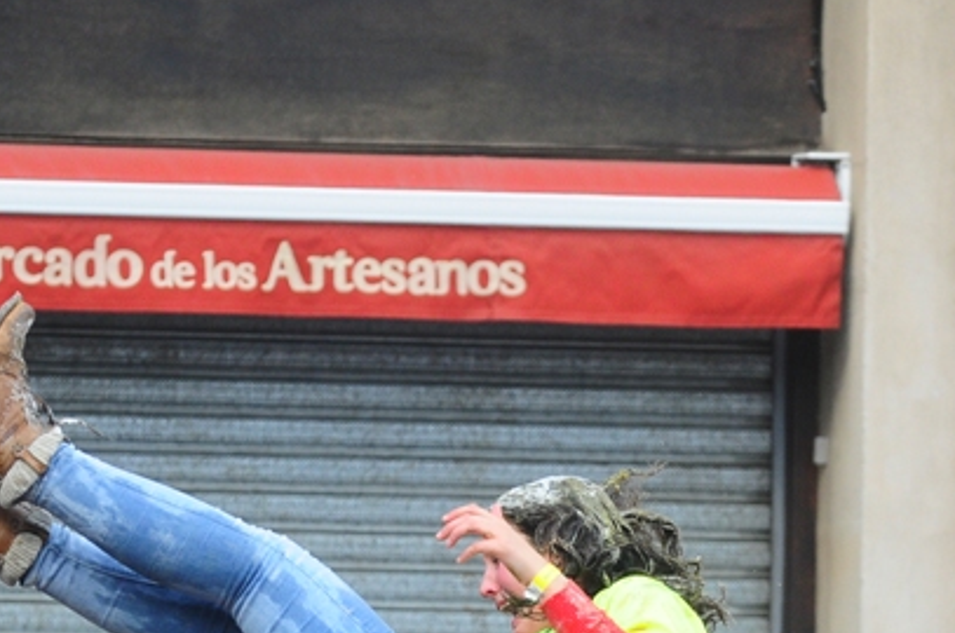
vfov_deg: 2.0
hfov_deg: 3.0
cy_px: 769
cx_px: 460
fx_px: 17984
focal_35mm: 679
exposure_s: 1/500
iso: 400
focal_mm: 180
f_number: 5.6
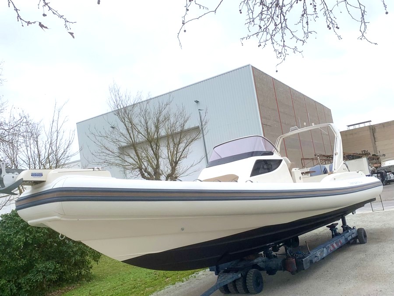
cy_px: 148
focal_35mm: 26
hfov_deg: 67.3
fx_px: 296
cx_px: 197
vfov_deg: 53.1
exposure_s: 1/1427
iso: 25
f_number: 1.8
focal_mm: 4.25
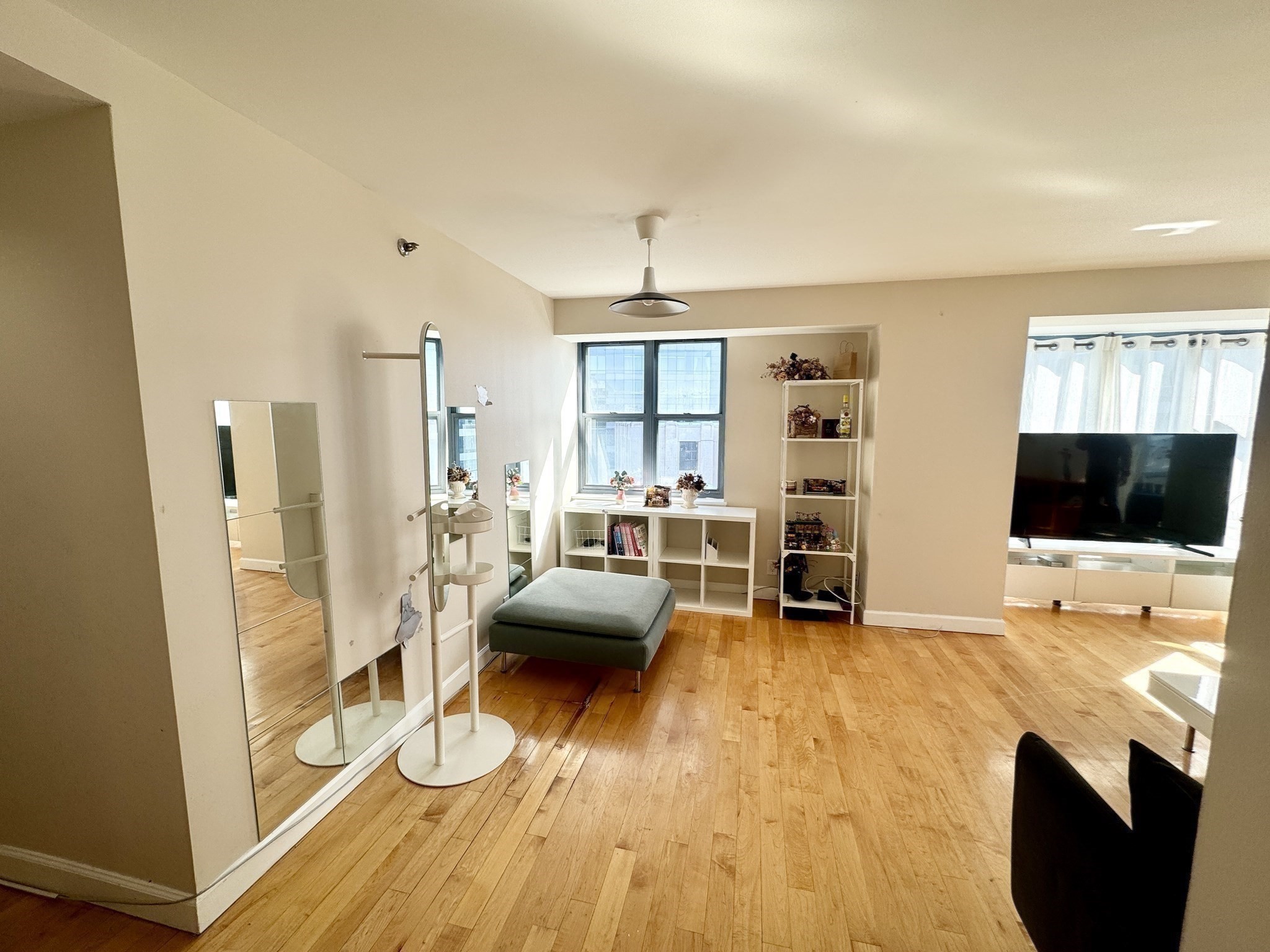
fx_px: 514
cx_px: 635
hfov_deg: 102.1
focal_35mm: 14
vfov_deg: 85.7
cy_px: 476
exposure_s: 1/186
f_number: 2.2
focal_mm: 2.22
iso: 40
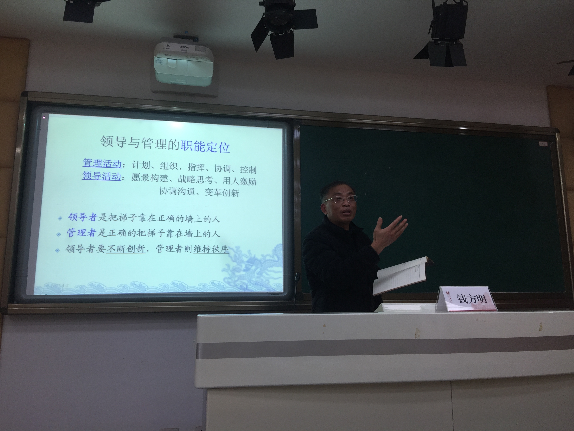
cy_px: 216
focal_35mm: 29
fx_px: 481
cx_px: 287
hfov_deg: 61.7
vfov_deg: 48.2
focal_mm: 4.15
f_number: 2.2
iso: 40
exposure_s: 1/50
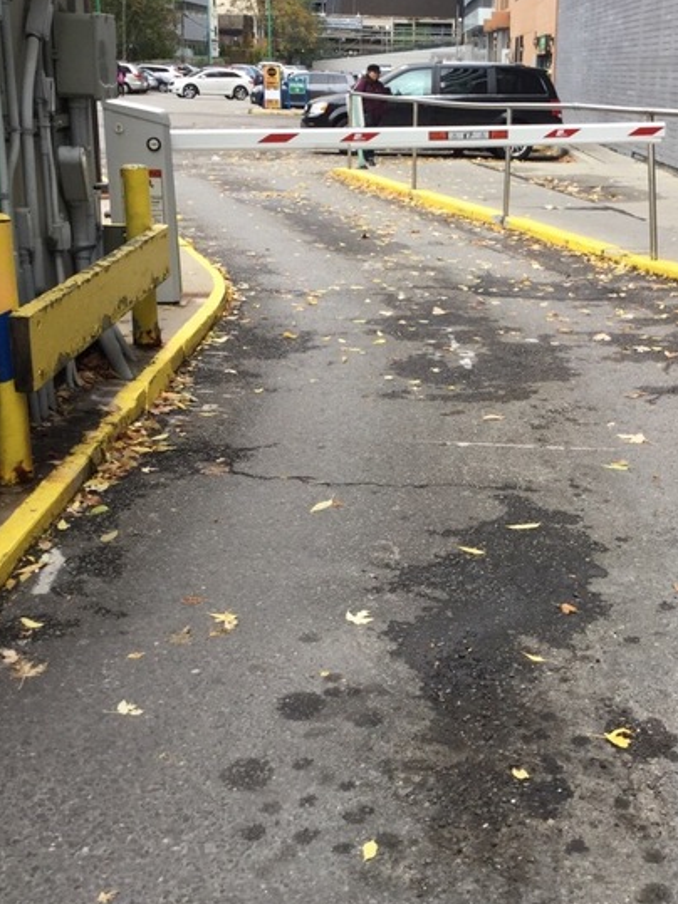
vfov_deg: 41.2
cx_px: 472
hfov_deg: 31.2
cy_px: 444
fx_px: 1202
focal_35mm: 46
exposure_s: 1/60
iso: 32
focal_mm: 3.3
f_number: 2.4
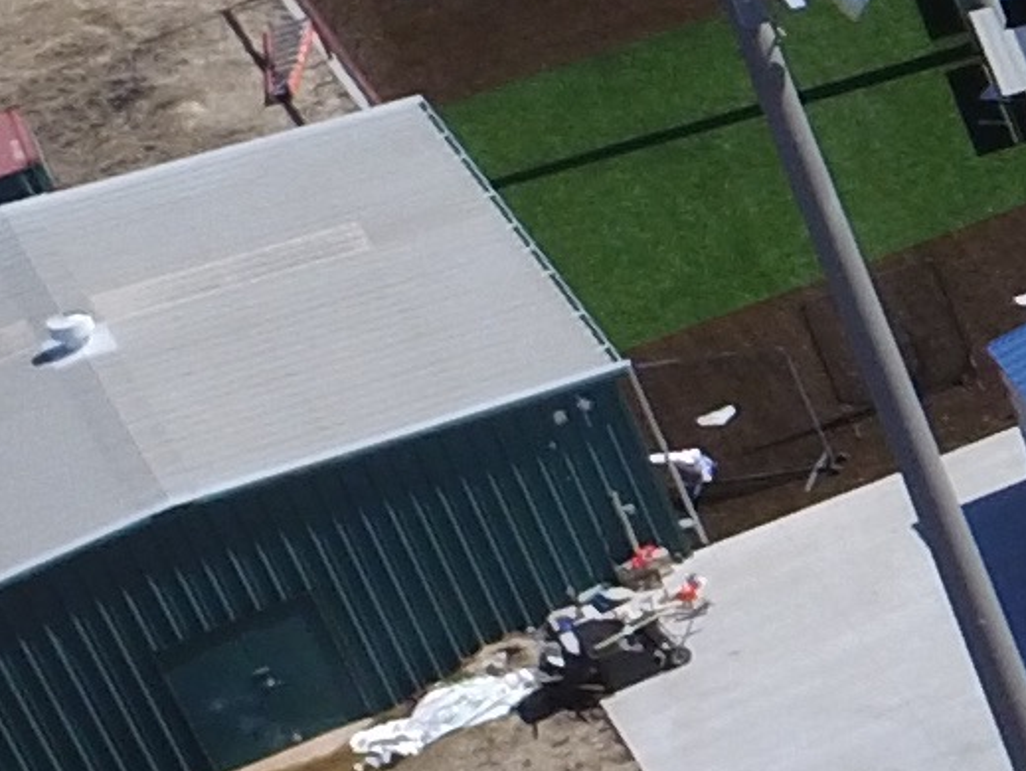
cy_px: 150
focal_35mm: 154
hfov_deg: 9.1
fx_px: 4568
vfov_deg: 9.6
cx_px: 3448
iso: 100
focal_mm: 3.61
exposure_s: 1/1199
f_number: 2.8
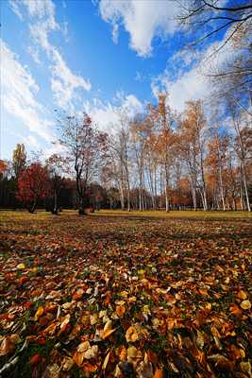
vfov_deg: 112.6
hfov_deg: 90.1
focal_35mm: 12
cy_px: 189
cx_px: 126
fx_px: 126
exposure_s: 1/320
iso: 100
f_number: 8
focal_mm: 12
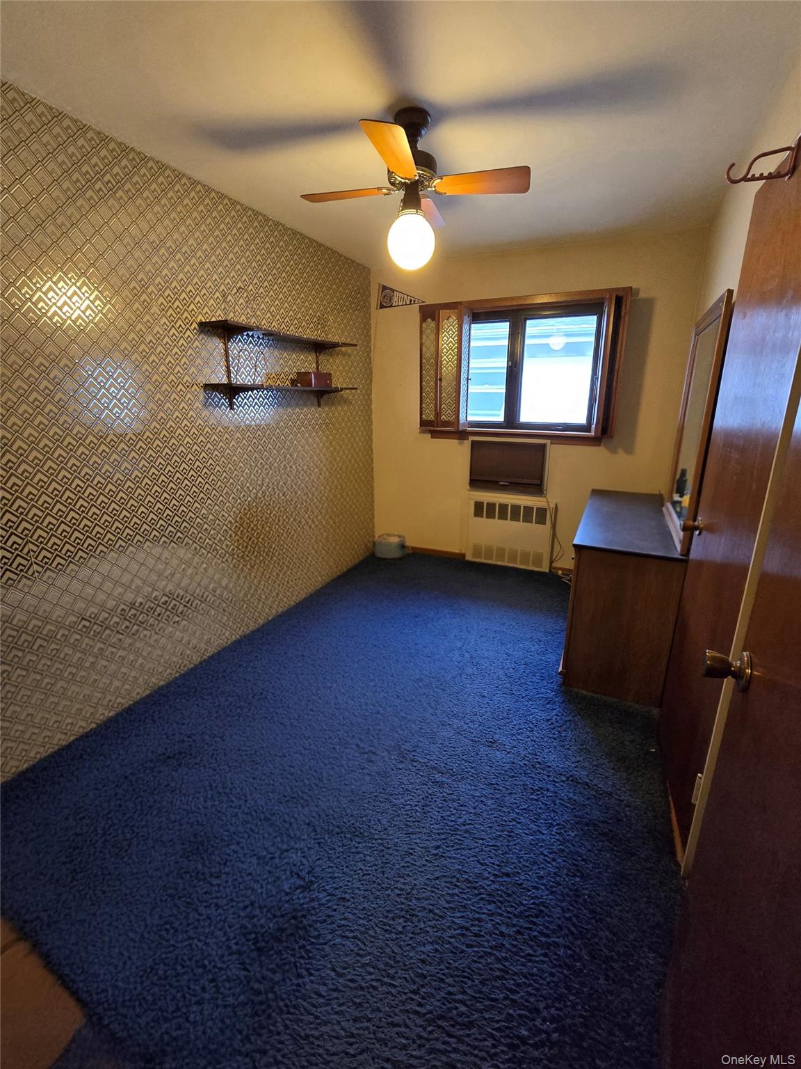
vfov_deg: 106.2
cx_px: 400
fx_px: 401
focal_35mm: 13
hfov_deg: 89.9
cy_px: 534
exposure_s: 1/60.2
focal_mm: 2.2
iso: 1000
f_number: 2.2
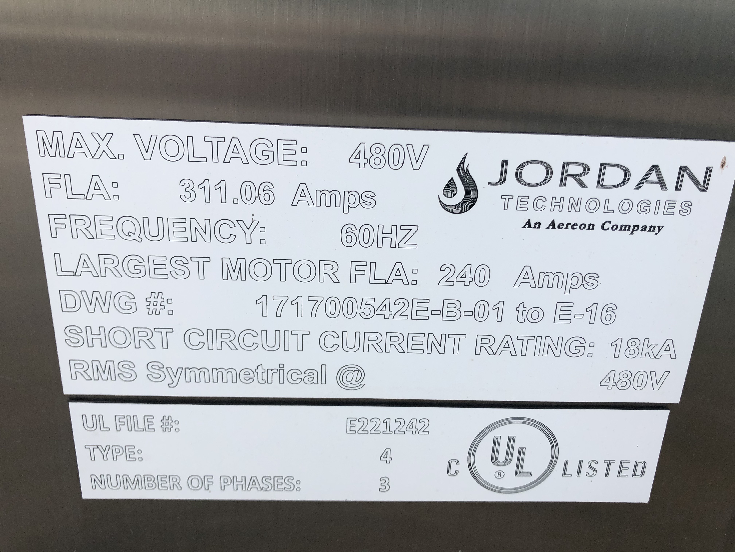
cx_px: 368
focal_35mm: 28
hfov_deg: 63.4
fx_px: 595
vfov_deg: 49.7
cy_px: 276
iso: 20
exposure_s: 1/941
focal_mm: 3.99
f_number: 1.8
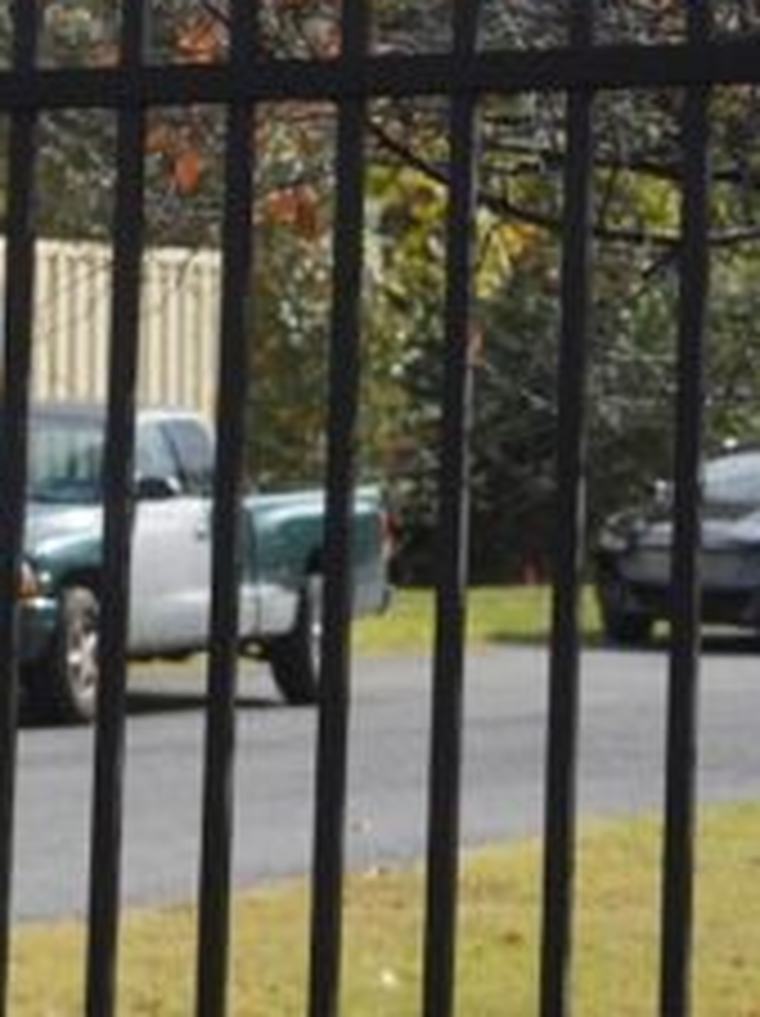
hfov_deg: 6.5
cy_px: -254
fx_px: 6394
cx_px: -1097
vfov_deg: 9.0
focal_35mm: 218
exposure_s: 1/2500
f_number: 5
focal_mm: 50
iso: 500
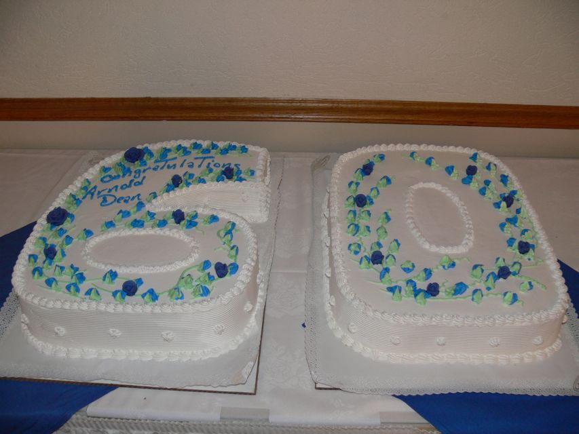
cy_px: 217
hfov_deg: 52.6
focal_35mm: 35
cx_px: 290
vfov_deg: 40.7
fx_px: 586
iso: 100
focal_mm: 7.4
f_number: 2.8
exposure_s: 1/30
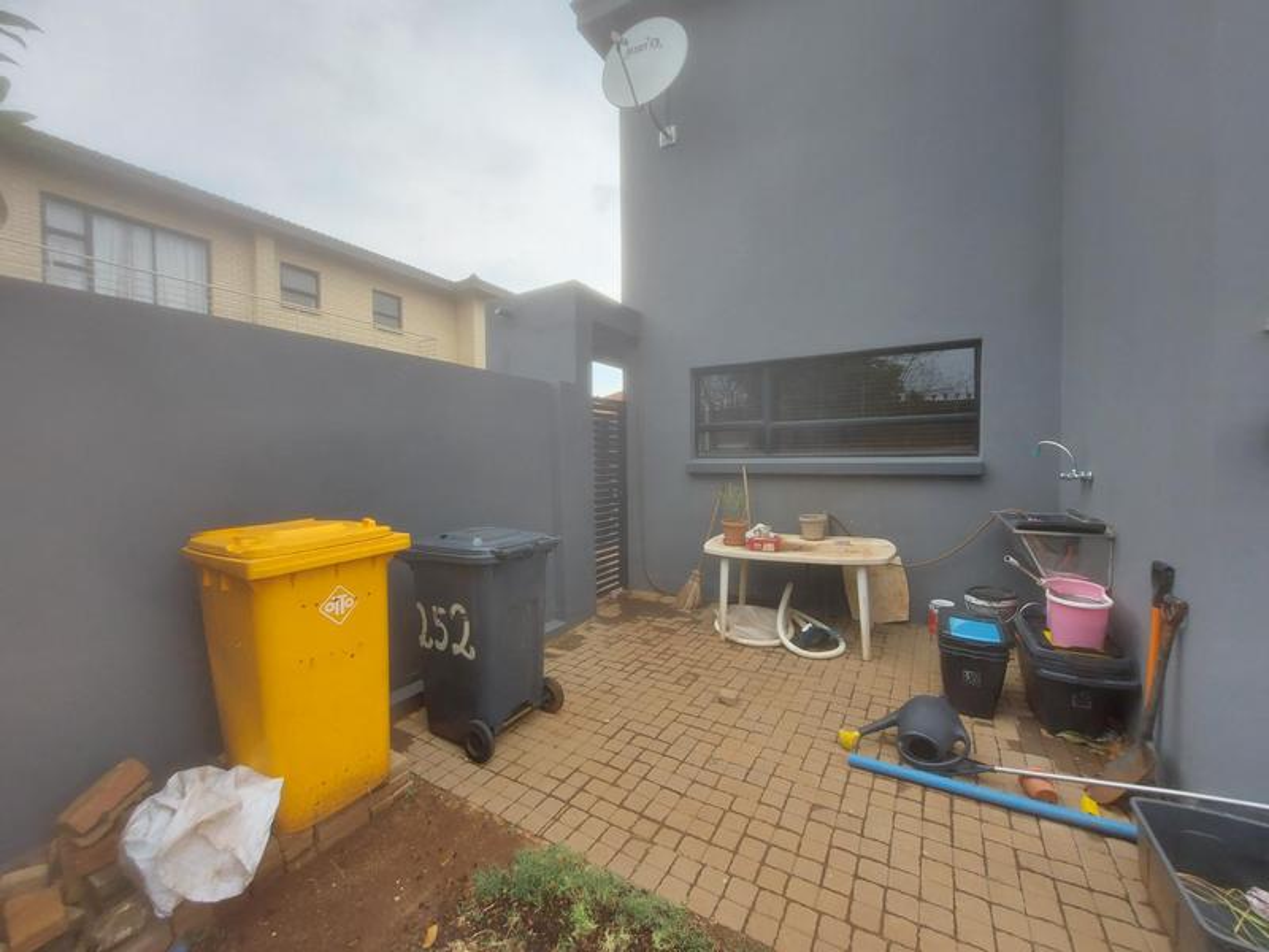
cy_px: 476
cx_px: 634
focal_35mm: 13
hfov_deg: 106.2
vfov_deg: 89.9
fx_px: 477
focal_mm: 1.74
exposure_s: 1/255
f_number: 2.2
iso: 50
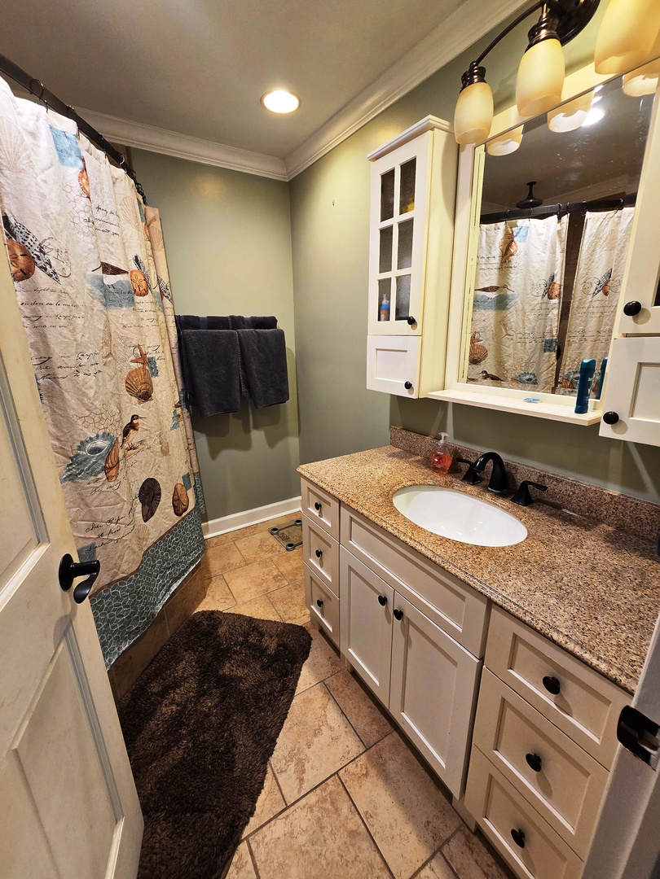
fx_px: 330
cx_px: 330
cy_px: 440
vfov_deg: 106.2
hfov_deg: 89.9
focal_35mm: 13
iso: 160
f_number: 2.2
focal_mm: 2.2
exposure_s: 1/60
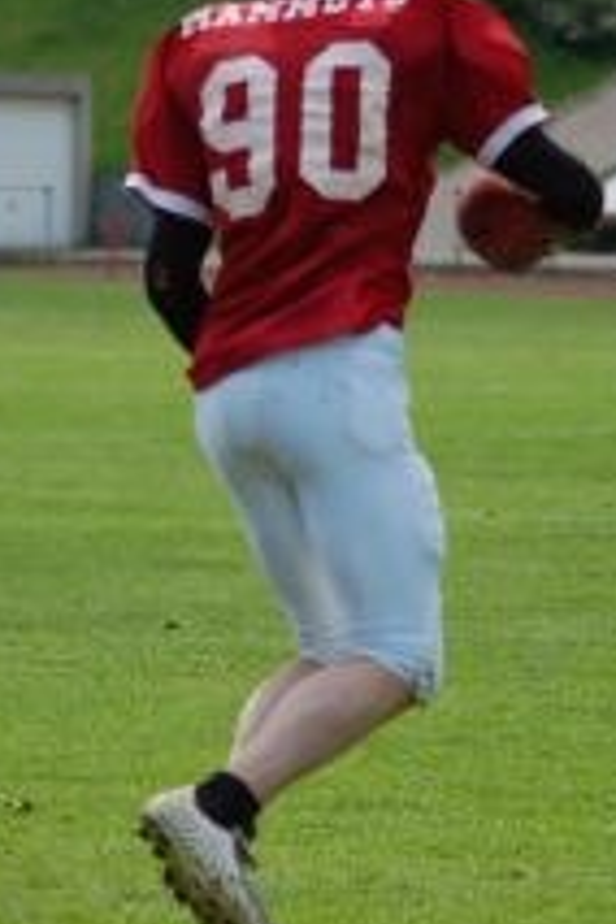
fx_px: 9804
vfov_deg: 5.4
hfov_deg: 3.6
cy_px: 464
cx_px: 310
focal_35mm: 382
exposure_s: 1/1000
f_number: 4.2
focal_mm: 120
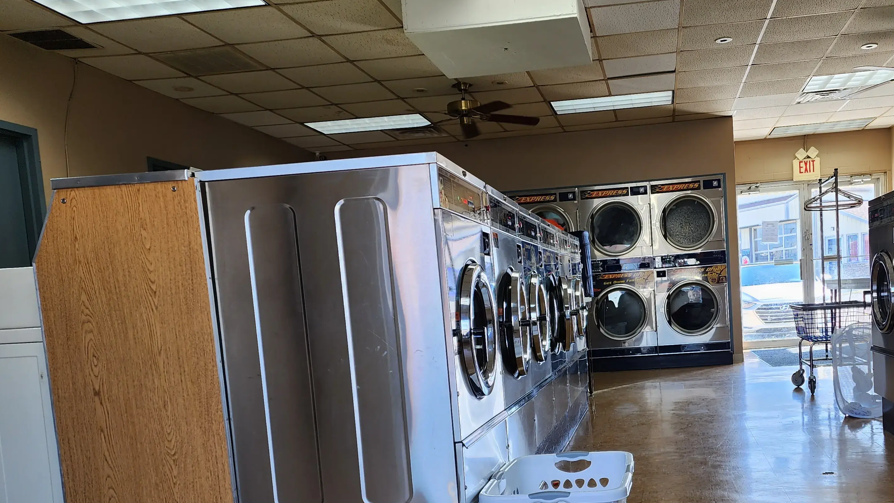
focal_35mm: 35
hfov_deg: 55.7
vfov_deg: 33.2
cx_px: 577
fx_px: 830
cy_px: 358
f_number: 1.8
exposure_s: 1/120
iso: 50
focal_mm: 6.4
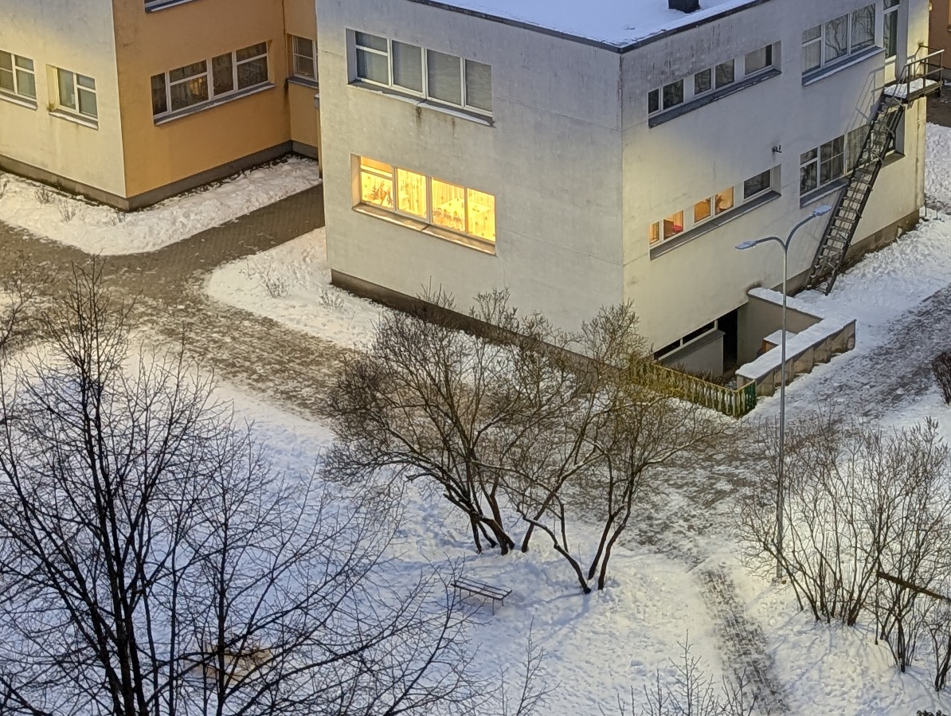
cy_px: 26
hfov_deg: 23.4
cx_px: 773
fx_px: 2256
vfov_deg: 17.7
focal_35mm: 82
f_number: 1.68
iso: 85
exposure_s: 1/23.8
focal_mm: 6.9
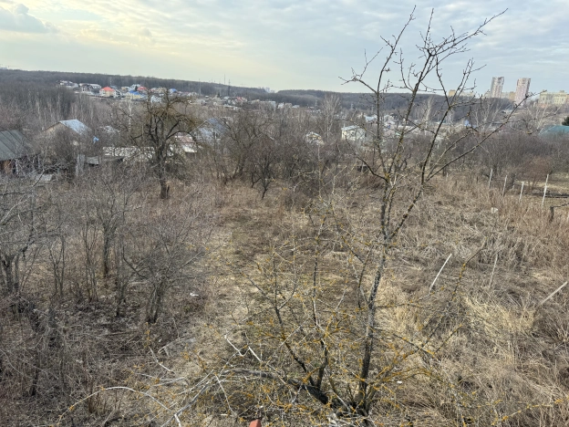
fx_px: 394
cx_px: 284
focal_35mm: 24
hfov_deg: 71.6
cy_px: 214
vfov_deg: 56.8
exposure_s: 1/531
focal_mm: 6.76
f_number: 1.78
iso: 80
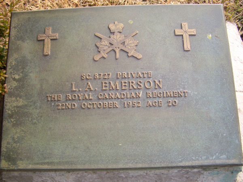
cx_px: 122
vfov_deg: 40.7
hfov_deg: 52.6
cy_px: 91
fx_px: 246
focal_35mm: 35
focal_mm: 5.8
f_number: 2.6
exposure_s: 1/200
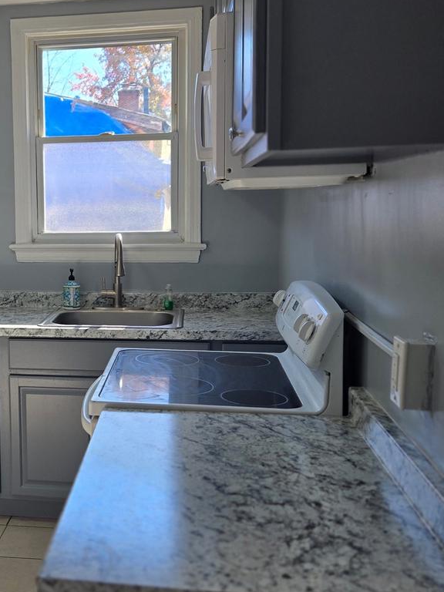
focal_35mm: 46
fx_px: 787
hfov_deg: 30.1
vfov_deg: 41.2
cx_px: 43
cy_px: 264
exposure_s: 1/251
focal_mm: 5.4
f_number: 1.8
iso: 25
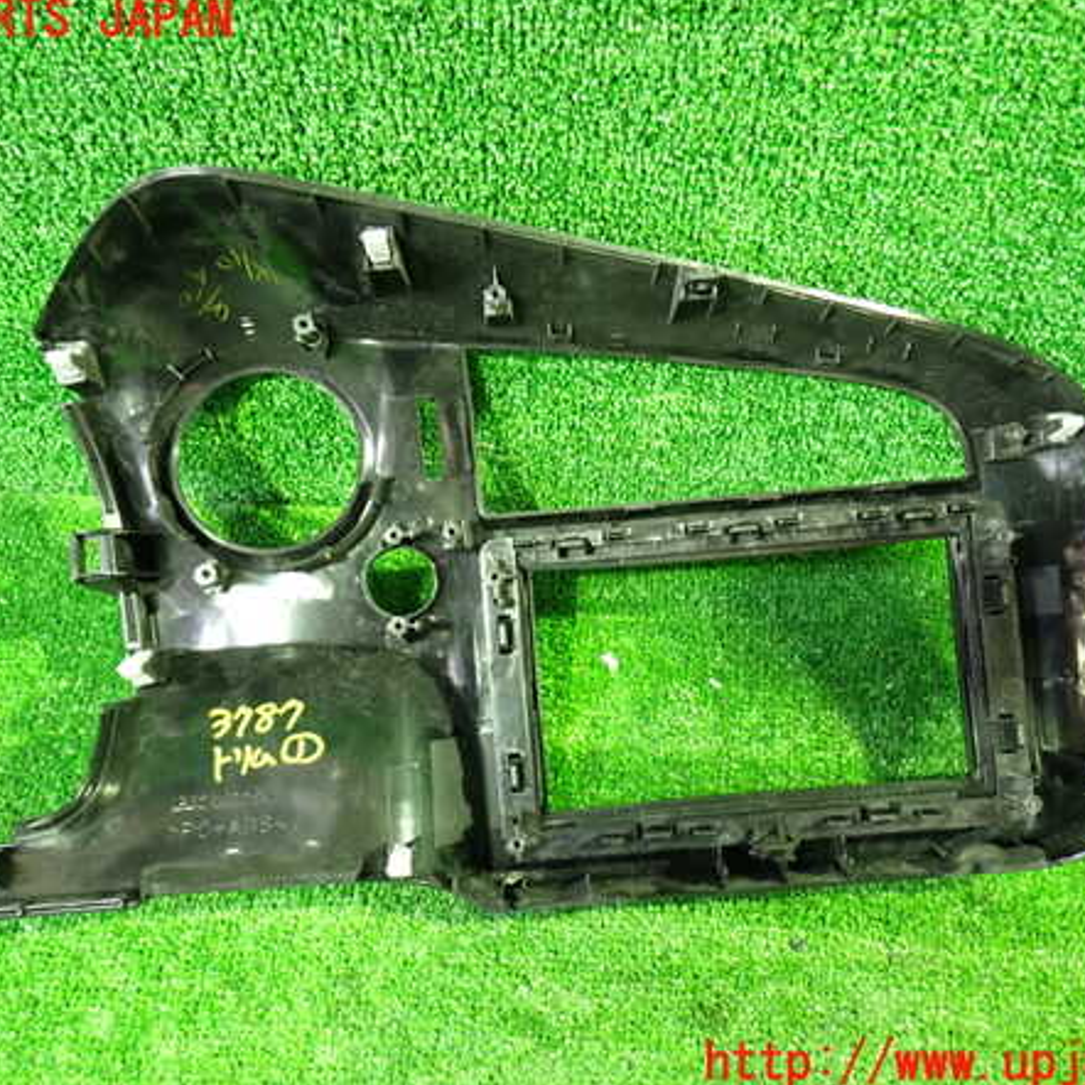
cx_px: 523
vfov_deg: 46.0
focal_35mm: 36
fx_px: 1277
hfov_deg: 46.0
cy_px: 542
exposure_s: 1/13
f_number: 2.3
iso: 800
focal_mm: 5.4
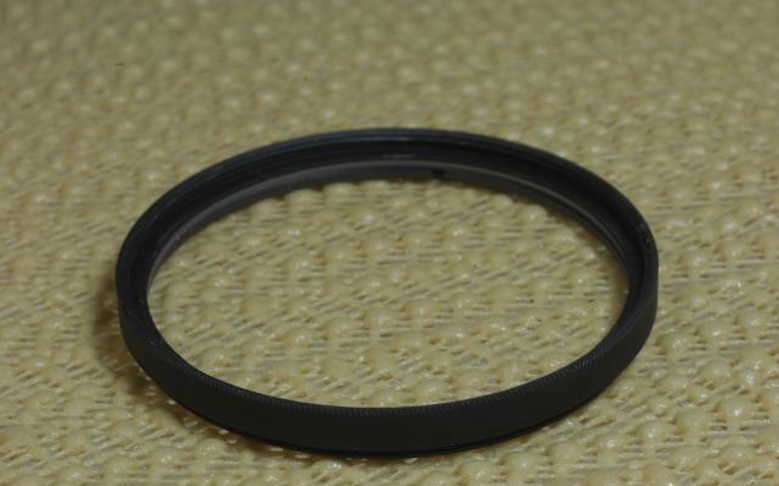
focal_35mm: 85
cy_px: 255
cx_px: 391
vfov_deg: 15.4
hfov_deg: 24.5
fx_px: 1794
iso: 100
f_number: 16
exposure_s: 1/2
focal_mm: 55
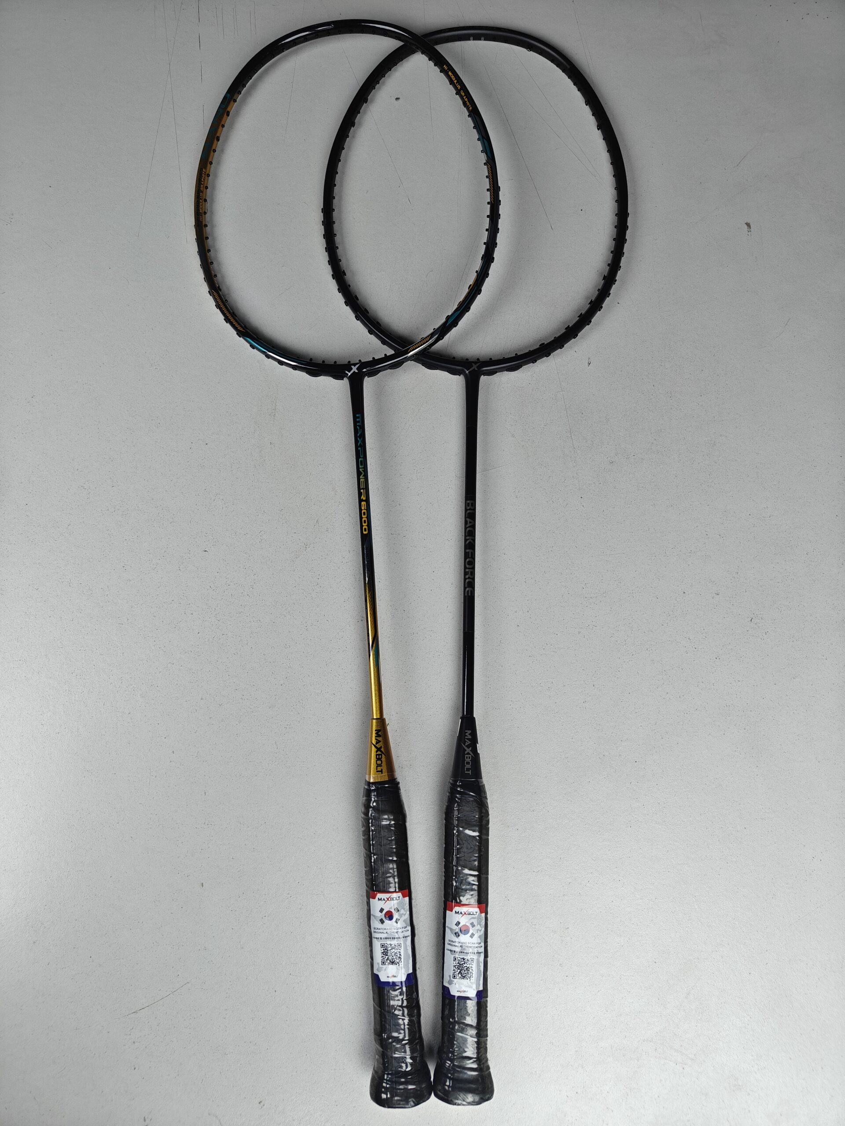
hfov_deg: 56.8
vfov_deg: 71.6
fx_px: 781
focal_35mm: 24
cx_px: 422
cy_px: 563
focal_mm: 5.59
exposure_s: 1/100
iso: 100
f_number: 1.8
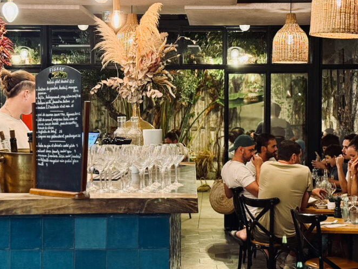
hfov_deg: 26.3
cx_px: 203
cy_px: 128
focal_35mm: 74
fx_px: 765
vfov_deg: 19.9
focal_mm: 6.76
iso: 320
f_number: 1.78
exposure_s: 1/33
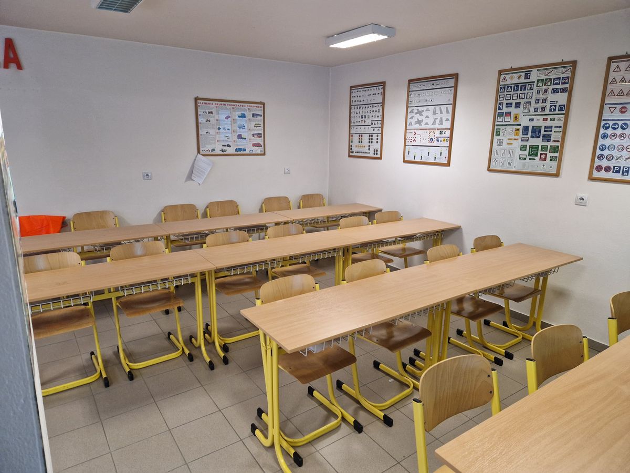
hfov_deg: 73.9
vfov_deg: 58.9
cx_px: 315
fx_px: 419
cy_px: 236
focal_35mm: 23
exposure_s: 1/100
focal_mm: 5.4
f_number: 1.8
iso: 400
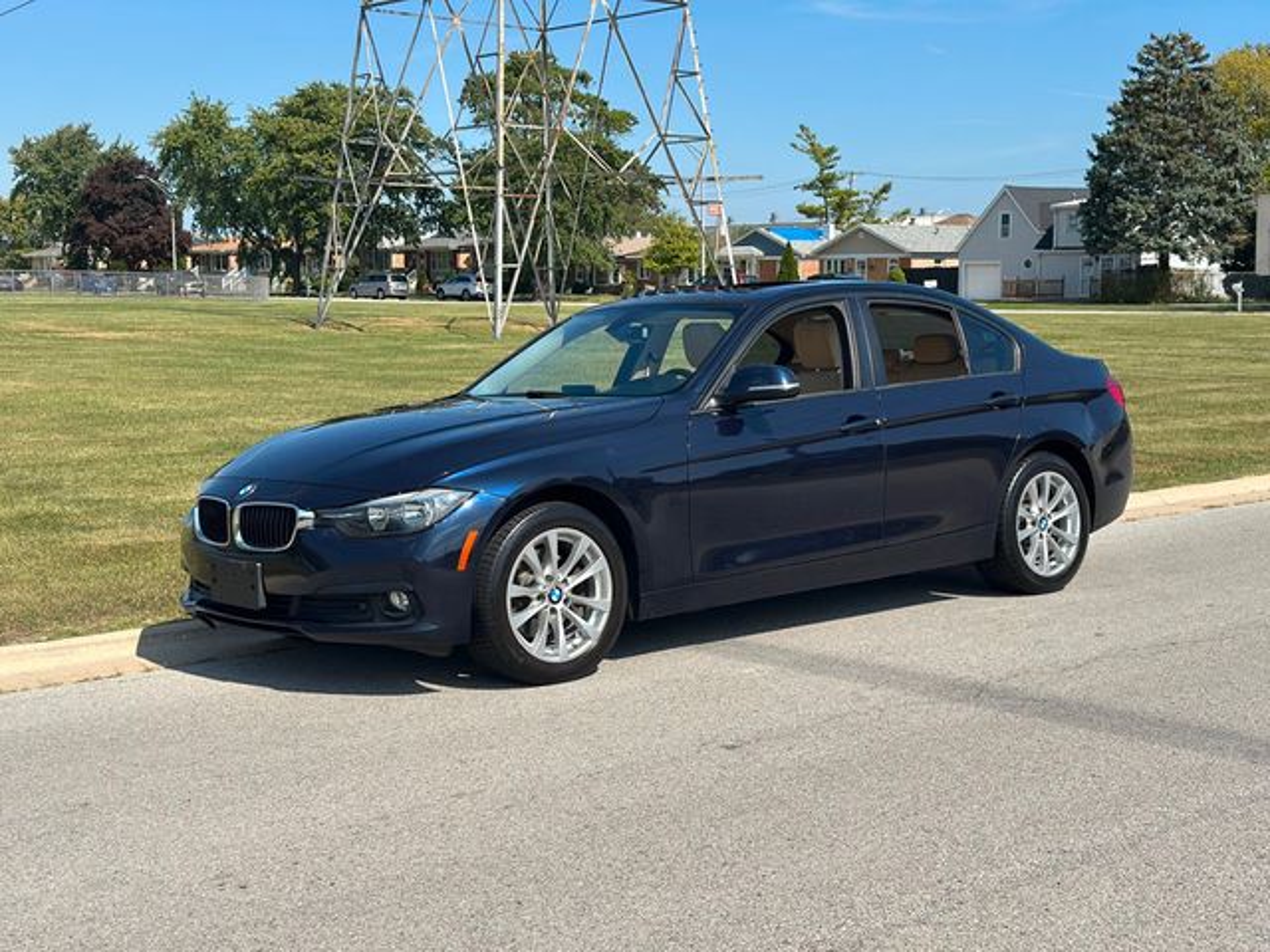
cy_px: 476
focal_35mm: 48
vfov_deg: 30.3
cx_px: 635
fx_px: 1761
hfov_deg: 39.7
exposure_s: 1/5882
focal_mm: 6.86
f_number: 1.78
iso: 100
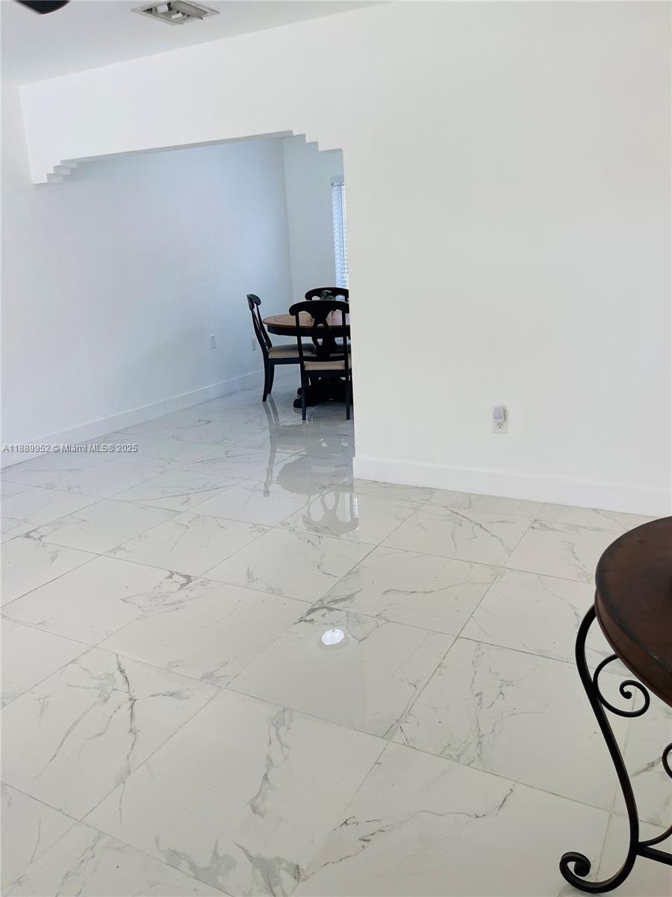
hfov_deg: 53.1
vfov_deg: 67.3
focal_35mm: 26
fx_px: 673
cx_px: 336
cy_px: 448
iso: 64
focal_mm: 5.1
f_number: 1.6
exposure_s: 1/120
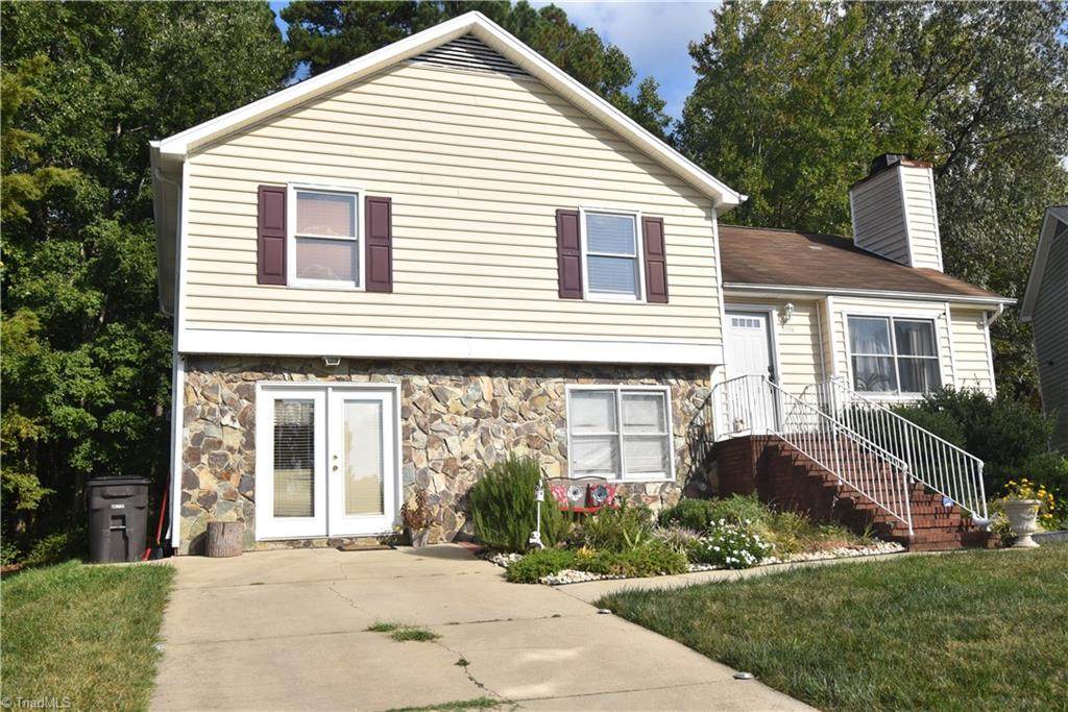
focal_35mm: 32
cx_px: 534
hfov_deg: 58.7
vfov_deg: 41.1
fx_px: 949
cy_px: 356
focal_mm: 32
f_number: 16
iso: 800
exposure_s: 1/1000
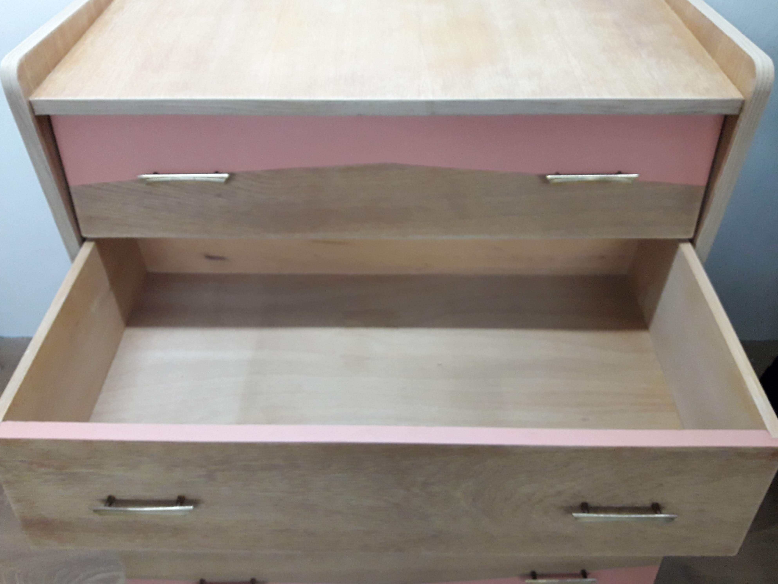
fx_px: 652
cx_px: 385
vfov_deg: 48.2
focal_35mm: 29
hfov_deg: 61.7
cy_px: 286
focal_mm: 3.7
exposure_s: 1/33
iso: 160
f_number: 1.9
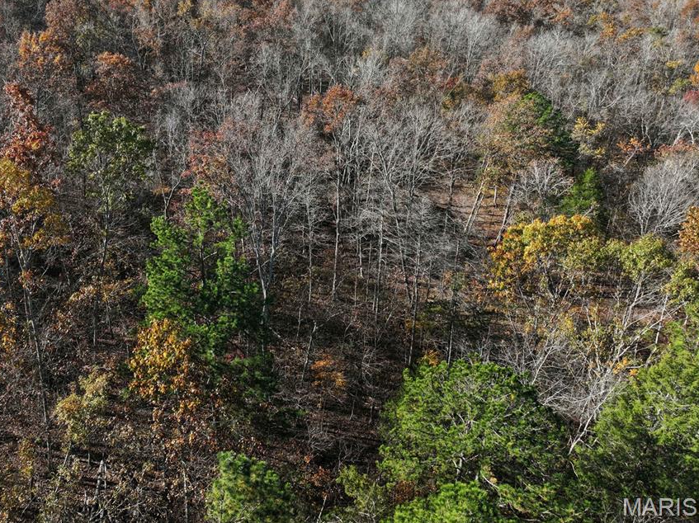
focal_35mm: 29
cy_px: 209
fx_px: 585
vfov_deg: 47.9
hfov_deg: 61.2
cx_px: 283
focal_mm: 12.29
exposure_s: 1/1600
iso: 180
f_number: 2.8
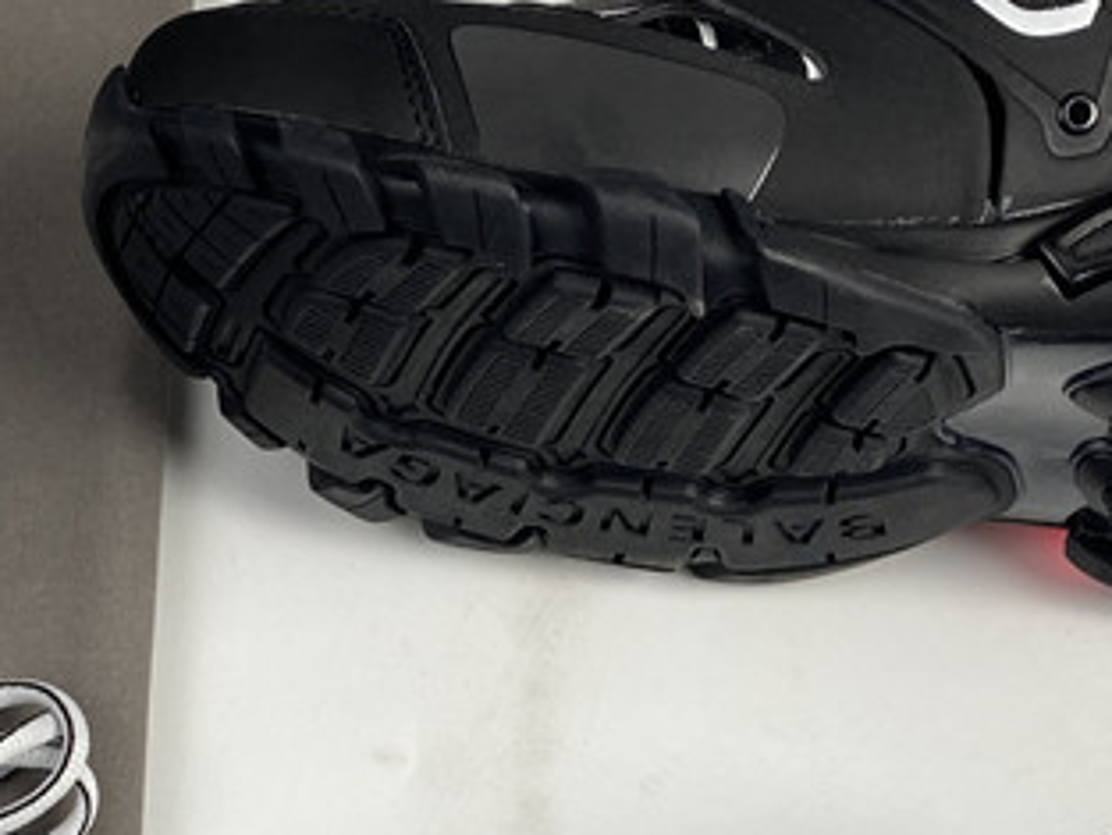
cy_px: 810
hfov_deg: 23.5
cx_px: 540
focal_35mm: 83
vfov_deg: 17.4
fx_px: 2667
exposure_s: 1/100
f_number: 1.8
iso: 50
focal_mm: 4.25
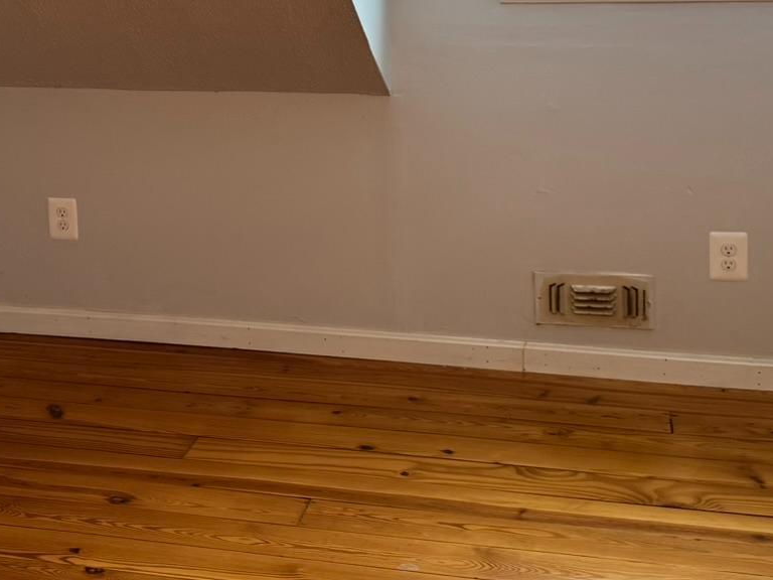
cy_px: 113
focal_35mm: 64
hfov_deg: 29.9
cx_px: 214
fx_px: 1429
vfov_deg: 22.6
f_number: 1.78
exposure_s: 1/60
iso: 200
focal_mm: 6.76
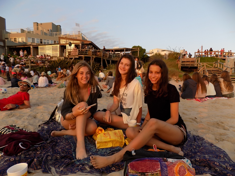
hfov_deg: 73.9
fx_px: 156
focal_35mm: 23
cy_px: 88
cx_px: 118
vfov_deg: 58.9
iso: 80
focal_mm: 4
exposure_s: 1/160
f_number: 3.1
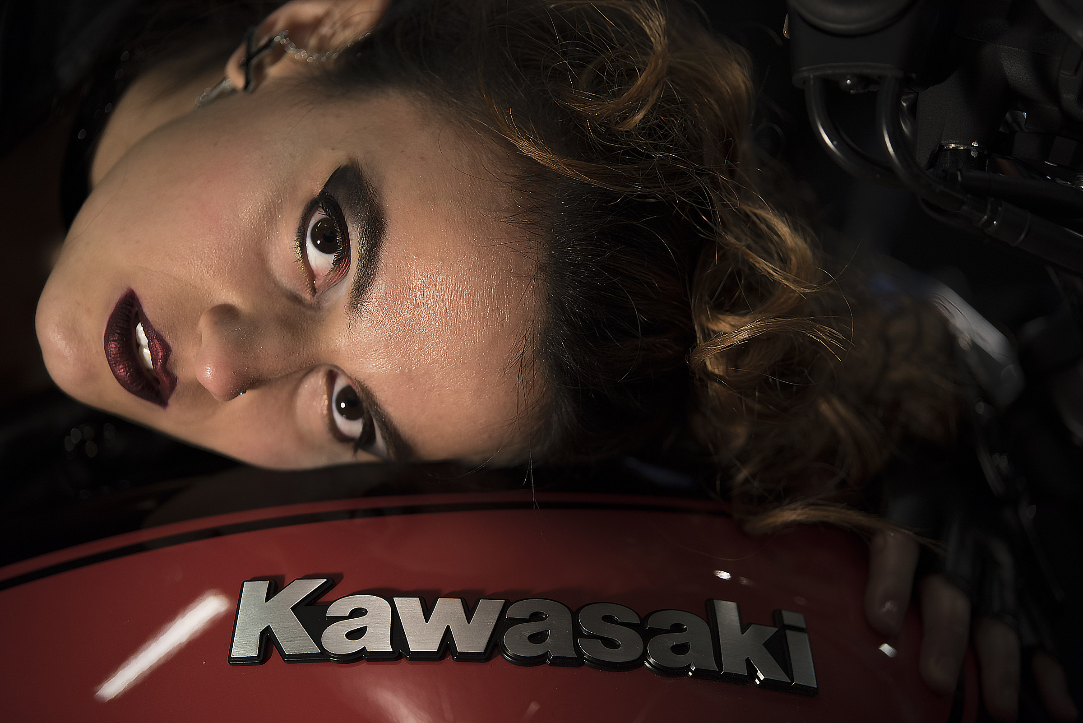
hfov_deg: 18.3
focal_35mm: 112
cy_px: 362
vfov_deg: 12.2
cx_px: 542
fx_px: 3370
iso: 500
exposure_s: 1/500
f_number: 2.8
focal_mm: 112
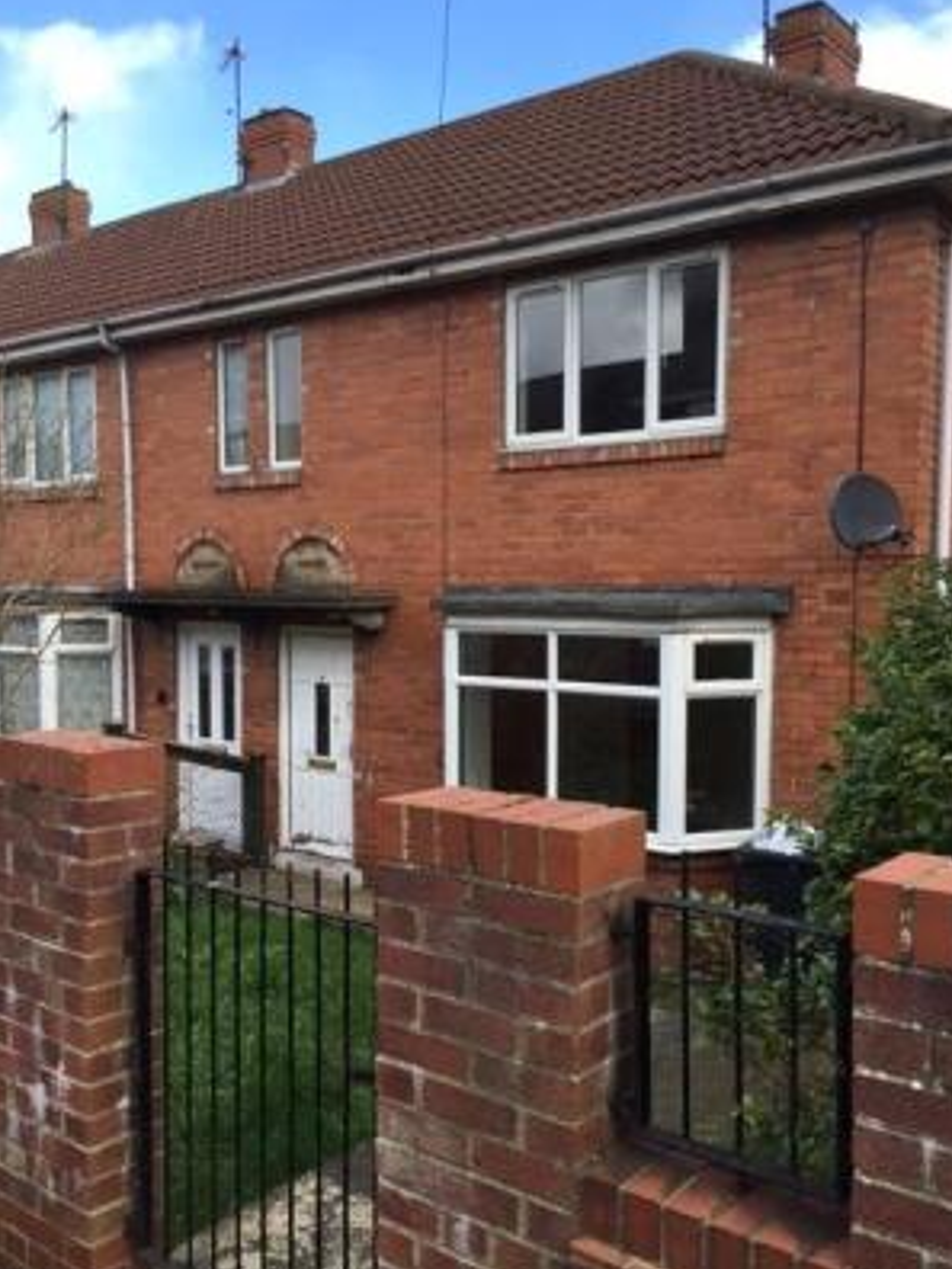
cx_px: 468
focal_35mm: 32
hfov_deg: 44.2
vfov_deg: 56.8
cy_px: 659
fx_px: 1173
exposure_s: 1/475
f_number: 2.2
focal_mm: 4.15
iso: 25
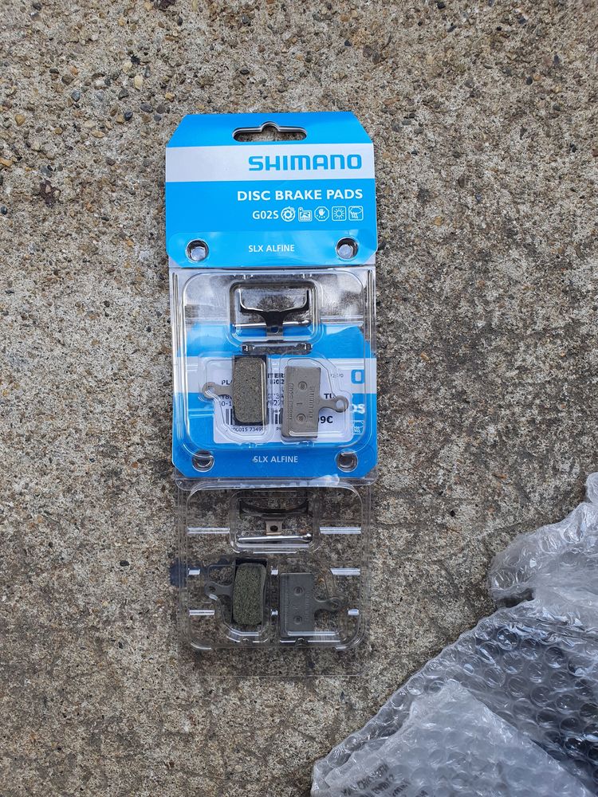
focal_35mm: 26
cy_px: 398
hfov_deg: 53.1
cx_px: 299
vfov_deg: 67.3
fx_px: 599
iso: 50
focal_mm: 4.32
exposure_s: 1/129
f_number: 2.4
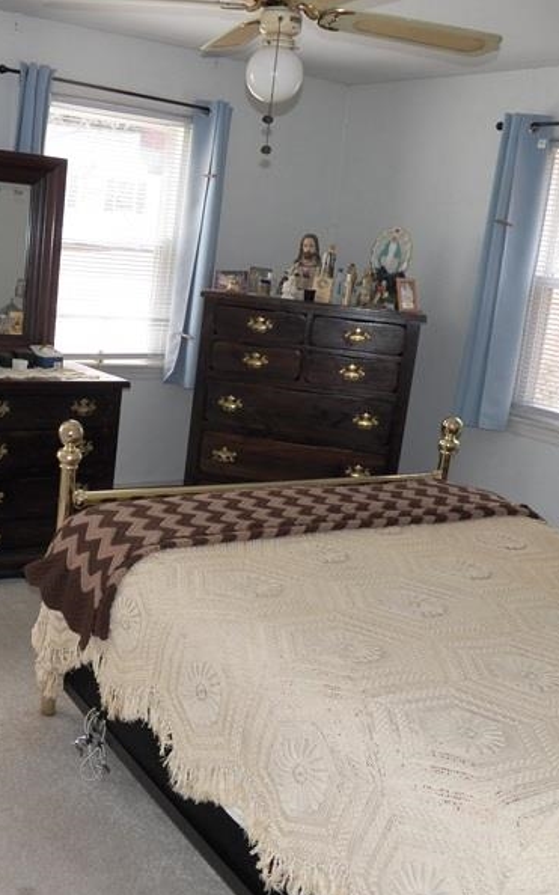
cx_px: 111
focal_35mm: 40
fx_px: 975
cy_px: 449
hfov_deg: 31.2
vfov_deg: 49.3
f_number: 2.8
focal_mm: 4.9
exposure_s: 1/160
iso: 125
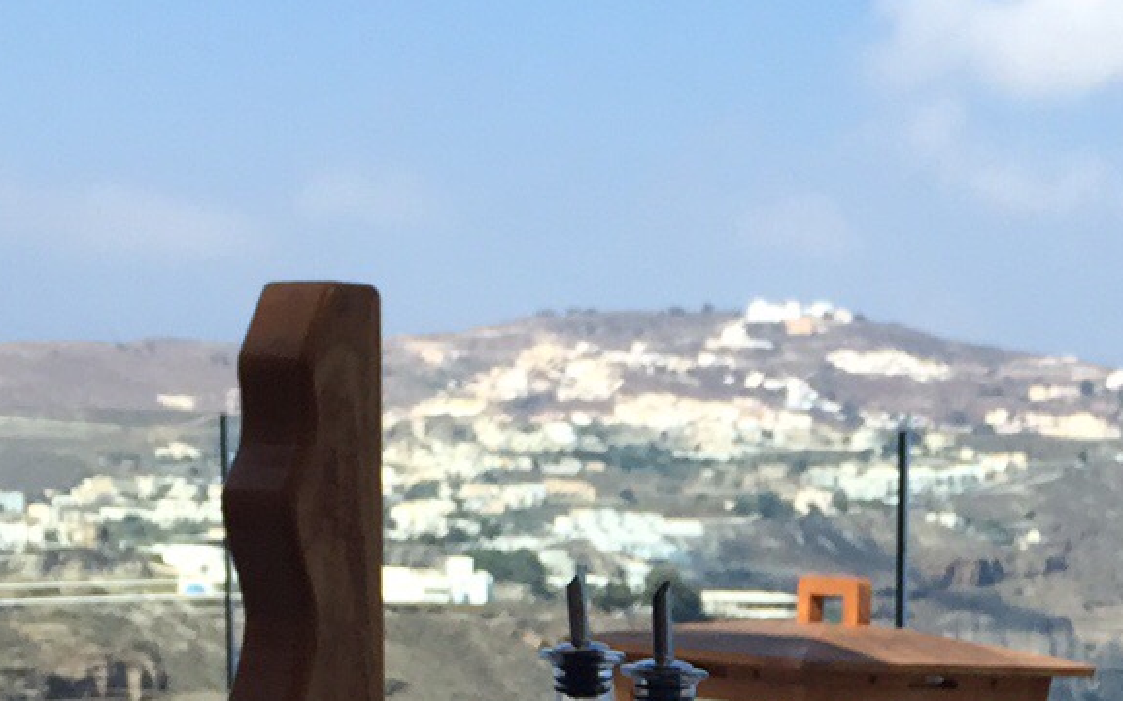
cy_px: 1130
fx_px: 3335
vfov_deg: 11.4
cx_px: 1199
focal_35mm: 109
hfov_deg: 18.5
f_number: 2.2
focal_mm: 4.15
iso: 32
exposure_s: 1/1412
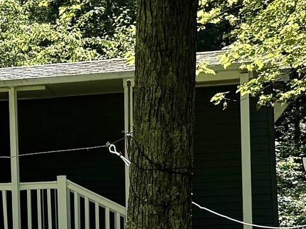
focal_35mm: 151
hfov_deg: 11.8
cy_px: 216
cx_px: -299
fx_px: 1335
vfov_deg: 9.8
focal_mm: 6.76
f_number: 1.78
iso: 100
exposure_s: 1/2525
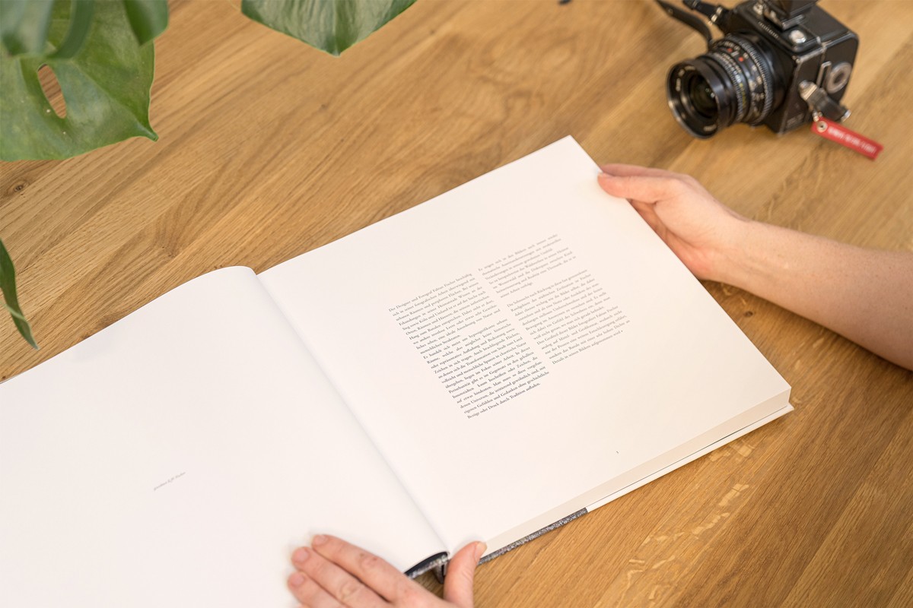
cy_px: 304
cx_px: 456
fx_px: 1344
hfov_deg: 37.5
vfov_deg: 25.5
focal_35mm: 53
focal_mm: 53
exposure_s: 1/160
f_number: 2.8
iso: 400
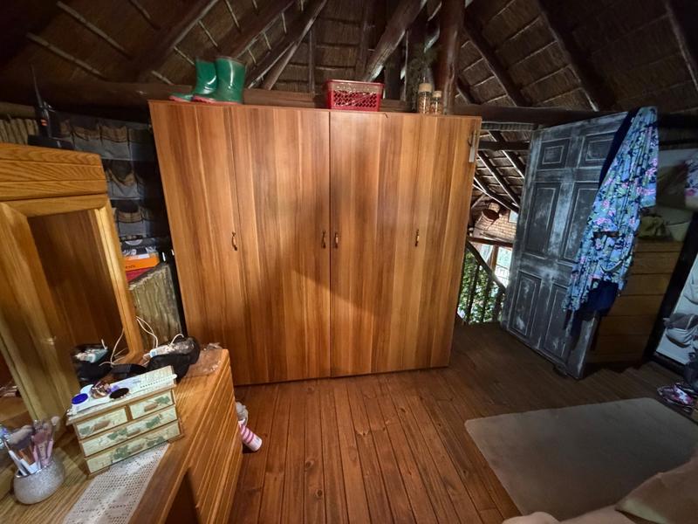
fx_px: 282
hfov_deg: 102.1
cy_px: 262
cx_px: 349
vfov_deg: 85.7
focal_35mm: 14
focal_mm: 2.22
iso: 1600
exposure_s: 1/33
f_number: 2.2
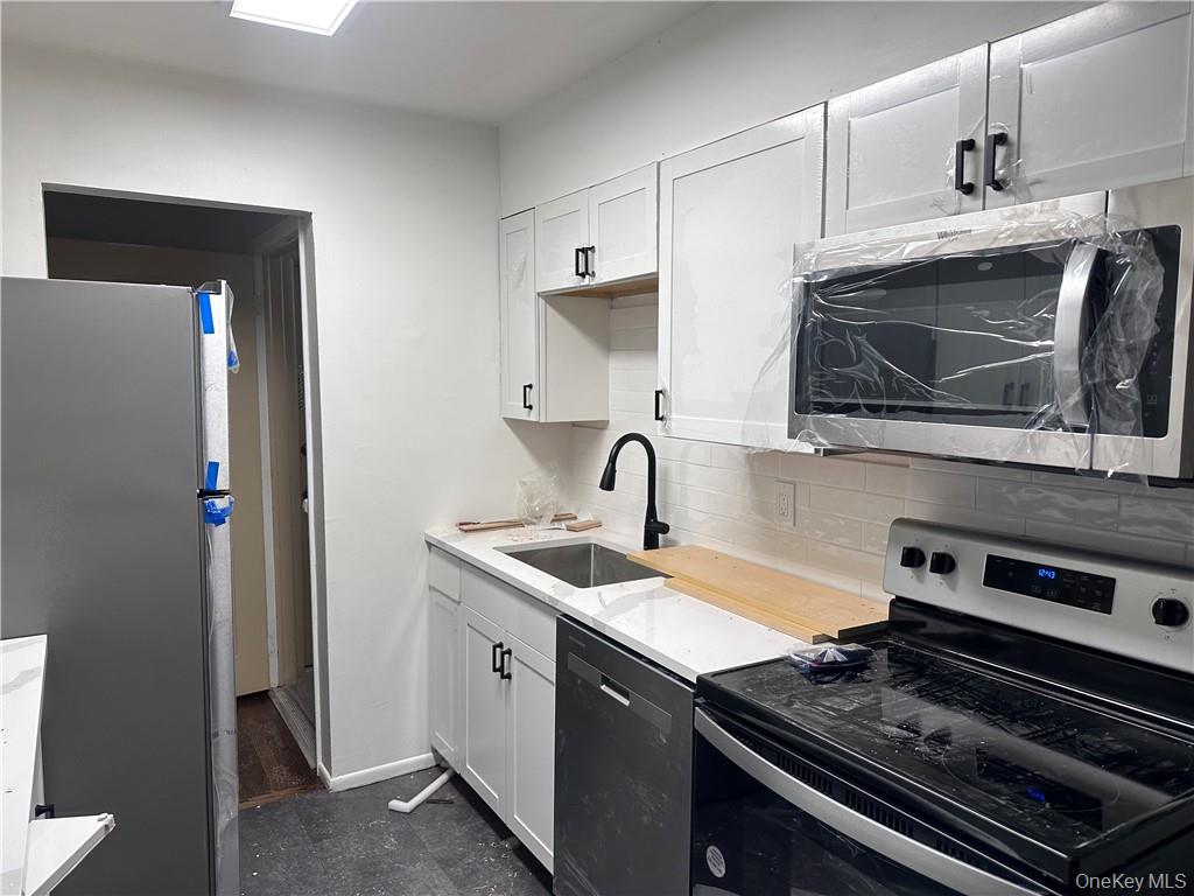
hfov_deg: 71.6
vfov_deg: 56.8
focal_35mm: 24
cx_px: 597
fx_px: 828
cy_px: 448
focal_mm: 6.86
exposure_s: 1/120
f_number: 1.78
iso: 125
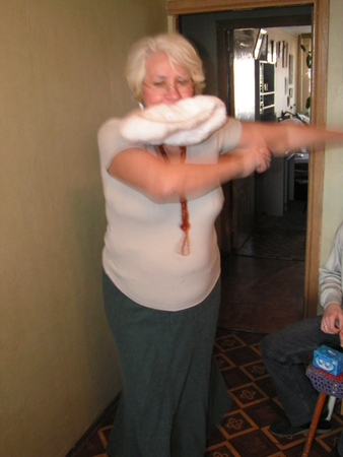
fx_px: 502
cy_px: 228
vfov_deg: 49.0
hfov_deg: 37.8
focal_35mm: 38
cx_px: 172
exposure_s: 1/40
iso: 200
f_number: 2.8
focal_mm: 5.8
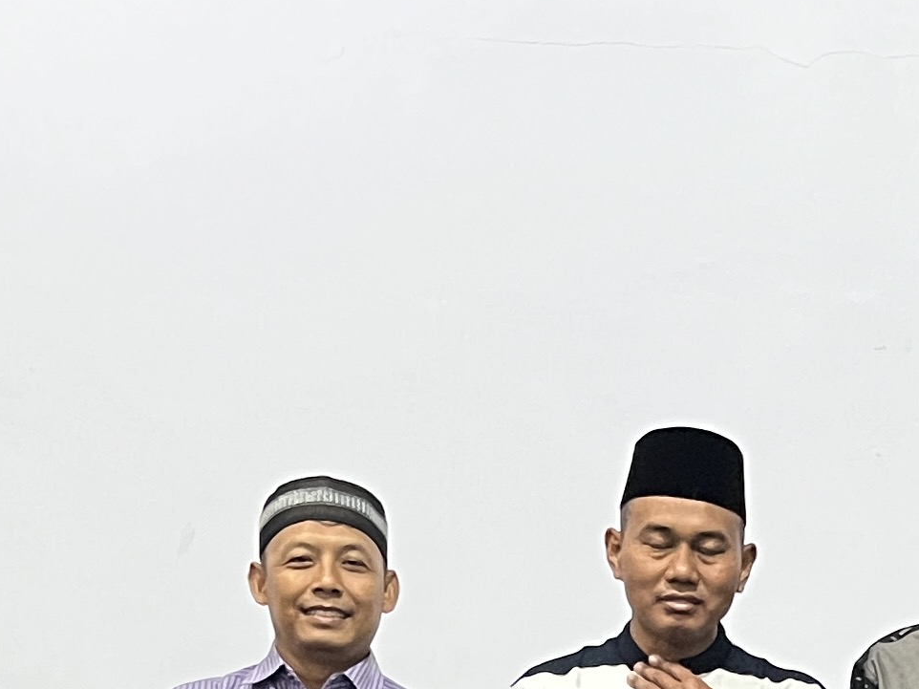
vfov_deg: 12.3
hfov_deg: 17.6
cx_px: 921
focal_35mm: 109
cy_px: 1285
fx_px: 2893
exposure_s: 1/33
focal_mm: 5.1
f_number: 1.6
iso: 400
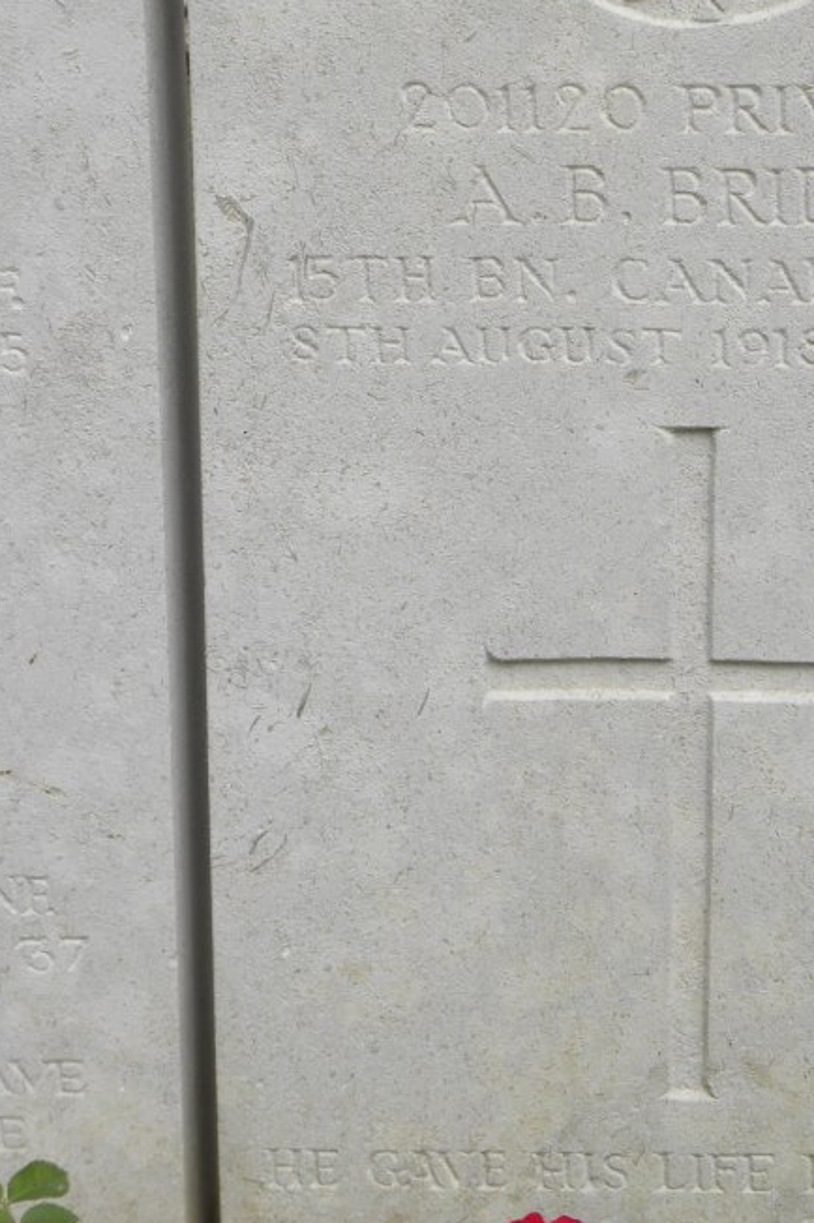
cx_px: 649
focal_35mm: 85
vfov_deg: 23.7
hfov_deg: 15.9
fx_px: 2886
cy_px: 313
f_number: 5.6
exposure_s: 1/256
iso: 64
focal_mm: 9.2
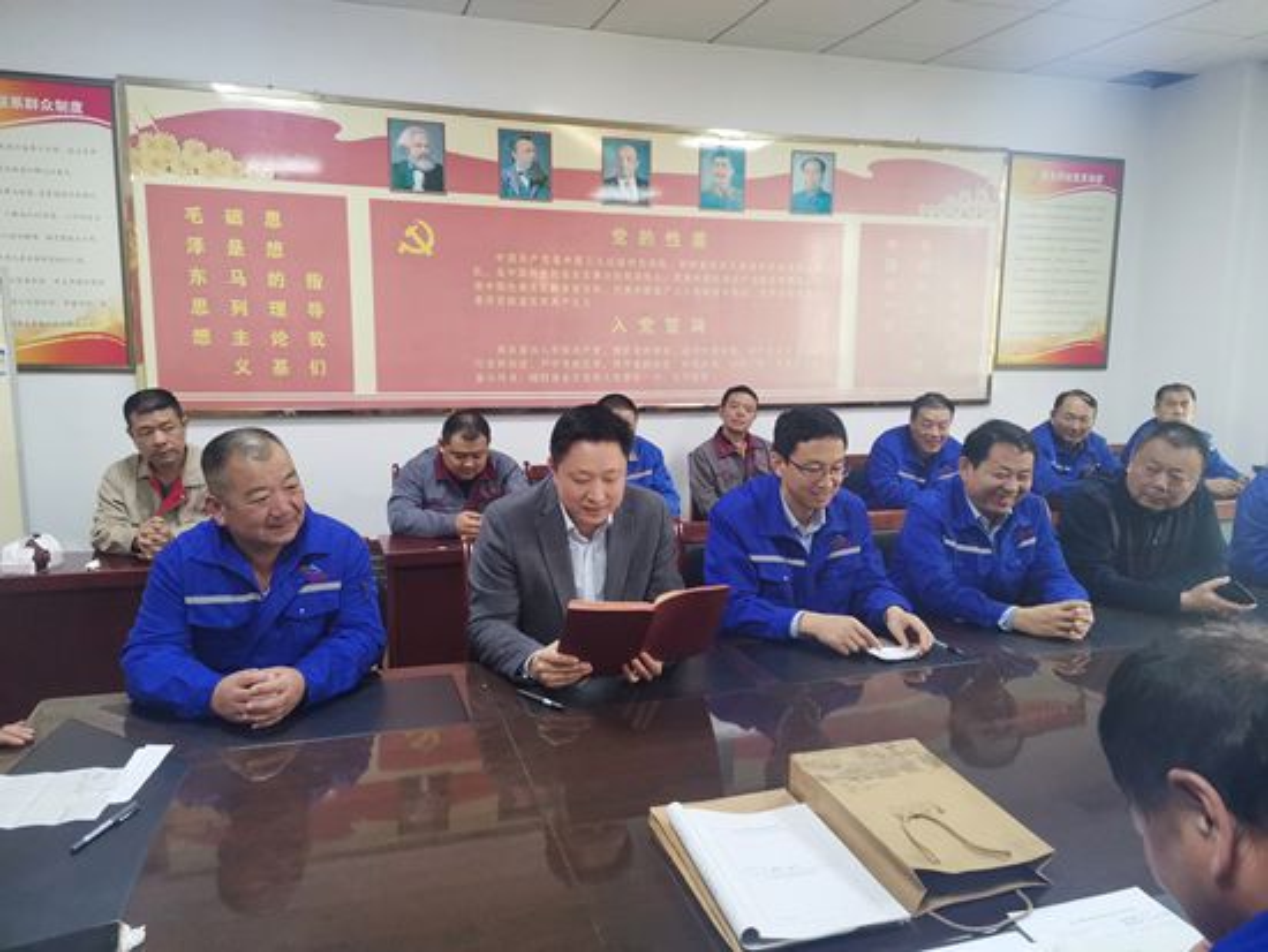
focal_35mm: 26
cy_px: 476
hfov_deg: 67.3
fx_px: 953
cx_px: 634
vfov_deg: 53.1
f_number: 1.8
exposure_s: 1/50
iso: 320
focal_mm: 4.75
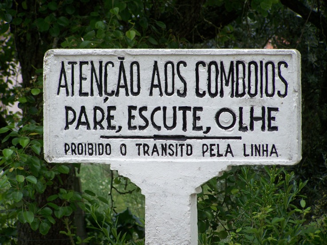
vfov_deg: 6.8
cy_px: 122
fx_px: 2060
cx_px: 164
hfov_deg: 9.1
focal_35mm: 218
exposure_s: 1/640
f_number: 3.2
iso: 80
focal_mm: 36.2
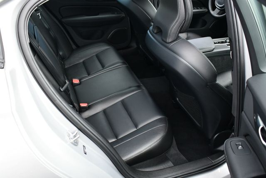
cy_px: 89
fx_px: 266
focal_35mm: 36
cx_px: 133
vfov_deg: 36.9
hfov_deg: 53.1
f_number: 4
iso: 400
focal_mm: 18
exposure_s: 1/250
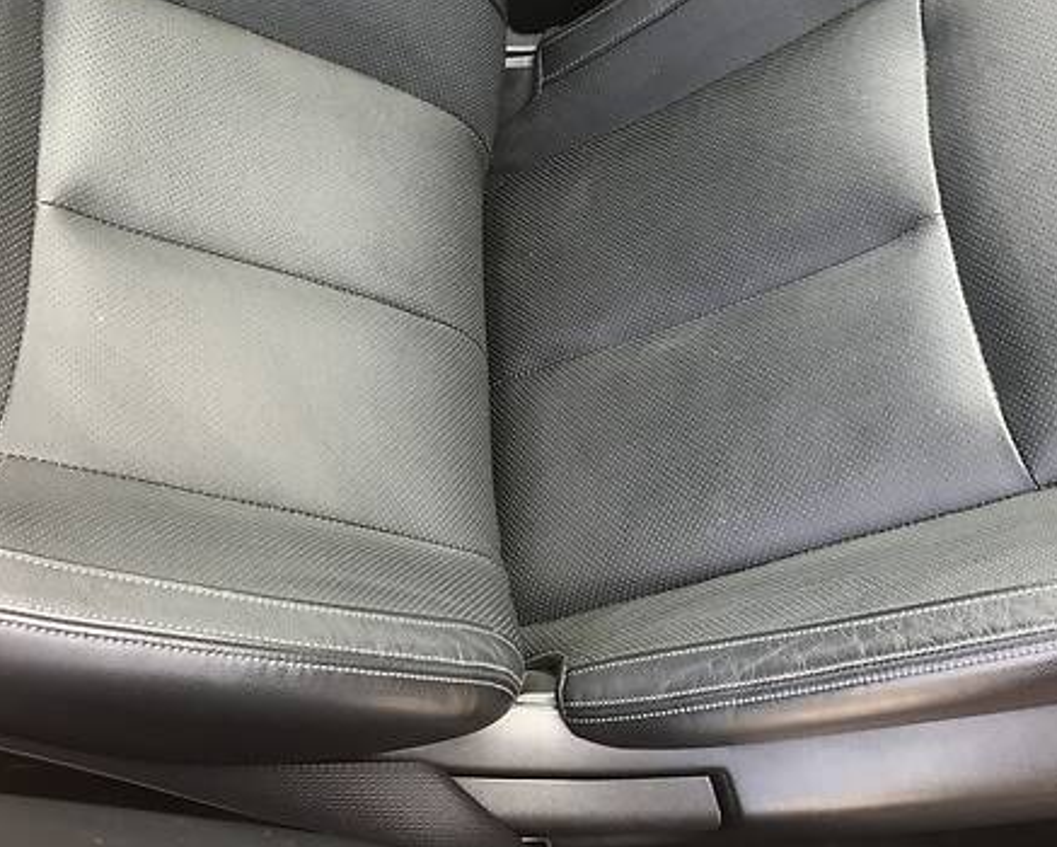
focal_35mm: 50
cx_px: 455
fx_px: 1565
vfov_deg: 30.1
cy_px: 317
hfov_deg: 37.3
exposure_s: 1/45
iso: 32
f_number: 1.8
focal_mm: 4
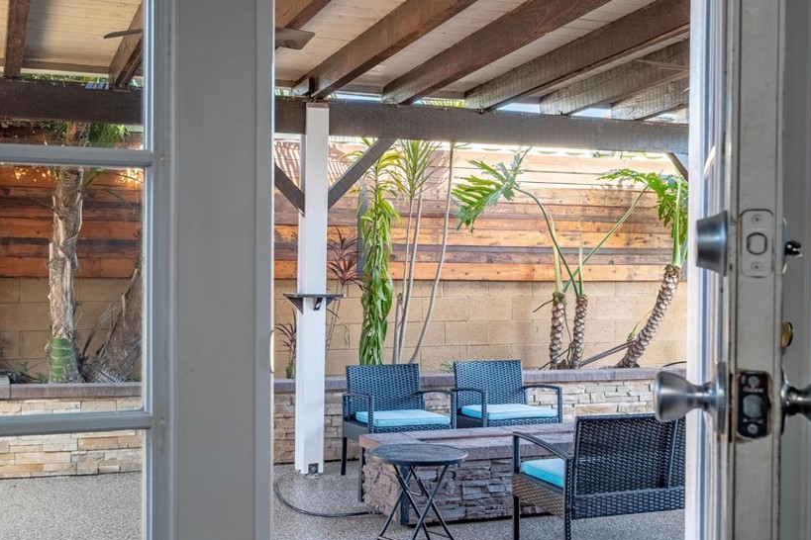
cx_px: 426
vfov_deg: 29.8
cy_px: 322
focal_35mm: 45
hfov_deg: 43.6
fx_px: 1014
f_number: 8
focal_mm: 24
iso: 400
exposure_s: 1/340
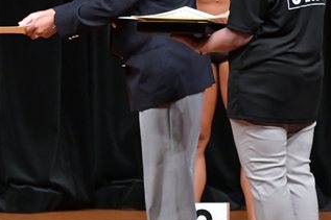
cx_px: 18
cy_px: 62
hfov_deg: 3.3
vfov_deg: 2.2
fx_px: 5725
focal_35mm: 623
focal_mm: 170
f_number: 5.6
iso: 5000
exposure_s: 1/400
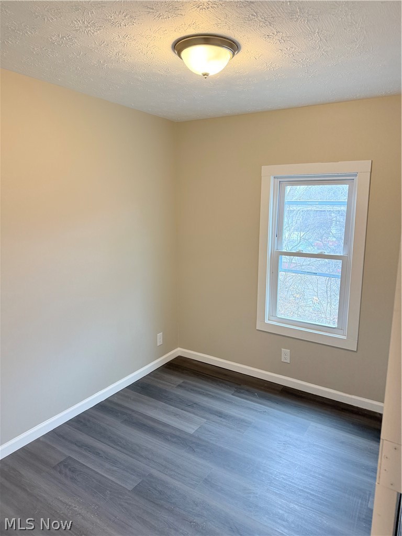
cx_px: 201
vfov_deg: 71.6
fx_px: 372
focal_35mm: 24
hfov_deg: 56.8
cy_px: 268
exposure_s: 1/120
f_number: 1.78
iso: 160
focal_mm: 6.76
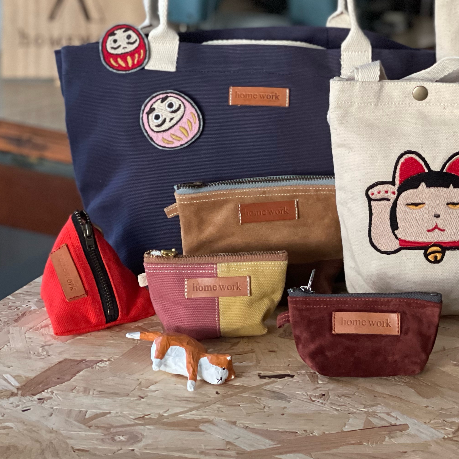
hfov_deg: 15.2
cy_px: 165
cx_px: 351
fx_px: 1710
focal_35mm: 114
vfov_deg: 15.3
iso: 400
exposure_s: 1/24
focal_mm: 7.5
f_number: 2.2
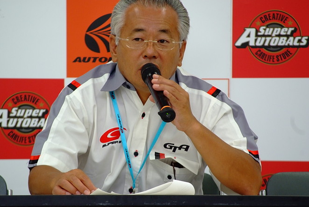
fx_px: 2793
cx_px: 145
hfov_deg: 6.3
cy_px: 95
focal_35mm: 325
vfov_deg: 4.2
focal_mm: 200
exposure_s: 1/80
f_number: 8
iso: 800
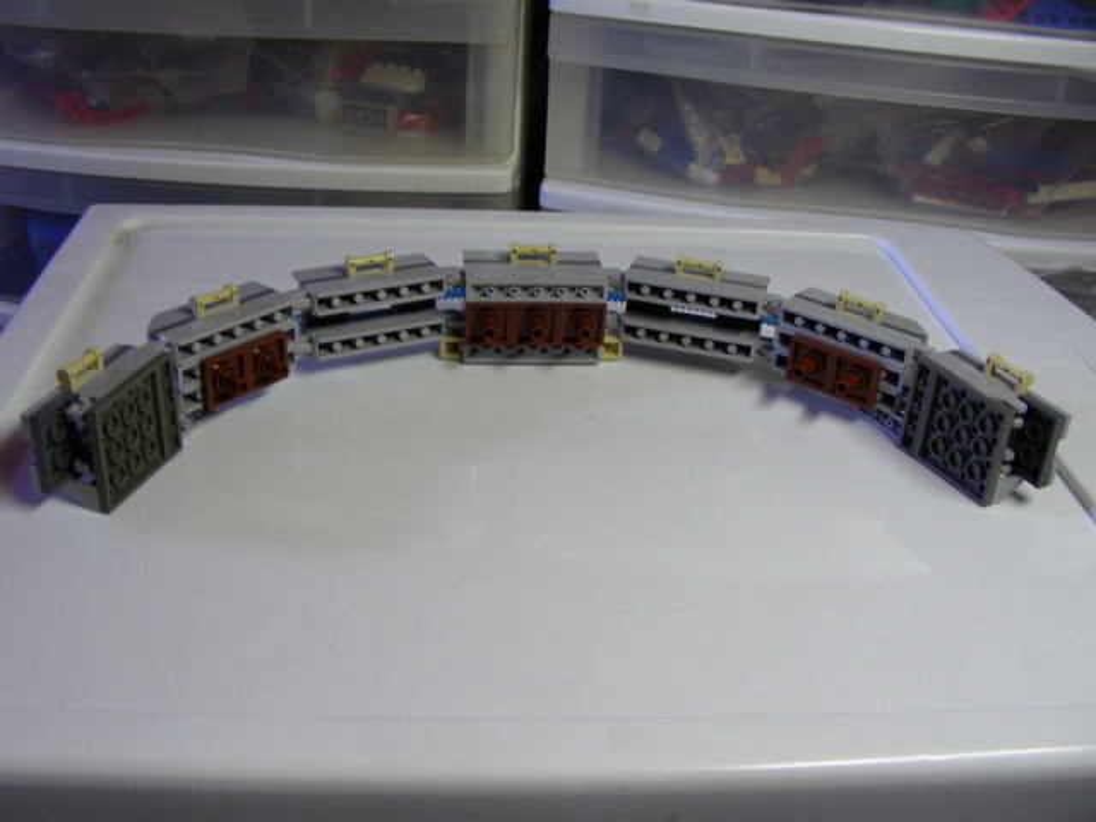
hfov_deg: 49.0
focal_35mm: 38
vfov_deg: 37.7
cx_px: 548
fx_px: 1203
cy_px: 411
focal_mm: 6.3
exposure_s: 1/35.4
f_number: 3.5
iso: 200
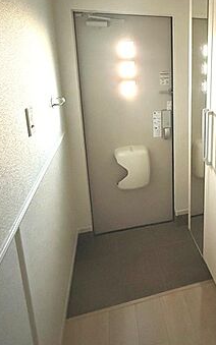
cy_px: 117
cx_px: 192
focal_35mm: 28
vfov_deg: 64.8
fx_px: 264
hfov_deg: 41.3
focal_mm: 2.22
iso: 1250
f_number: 2.2
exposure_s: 1/51
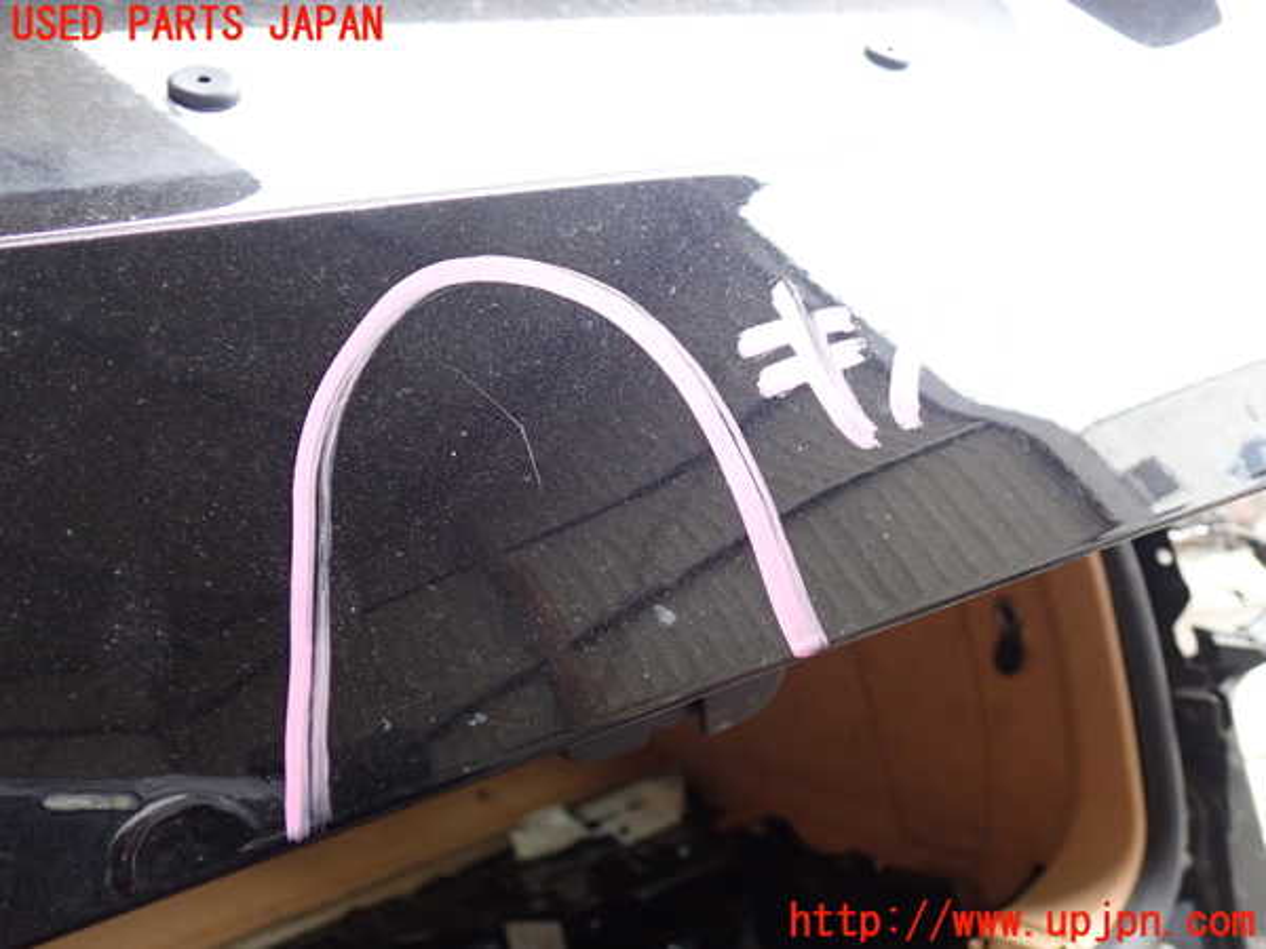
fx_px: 1097
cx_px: 633
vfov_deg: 46.8
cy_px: 474
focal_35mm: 30
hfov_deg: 60.0
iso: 320
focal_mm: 5.4
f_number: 2.3
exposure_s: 1/30
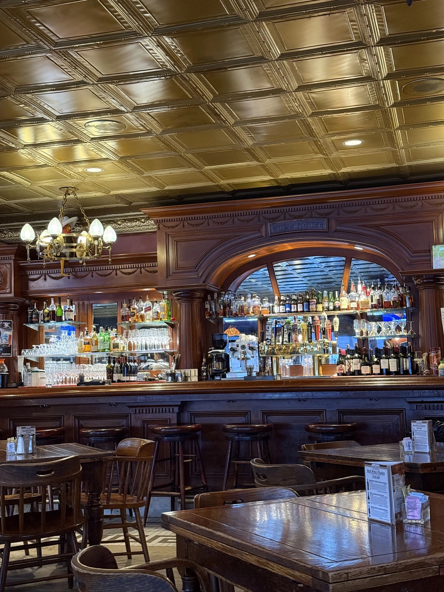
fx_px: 821
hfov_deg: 30.3
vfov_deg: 39.7
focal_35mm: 48
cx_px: 222
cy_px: 296
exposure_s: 1/30
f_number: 1.78
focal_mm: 6.76
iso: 500
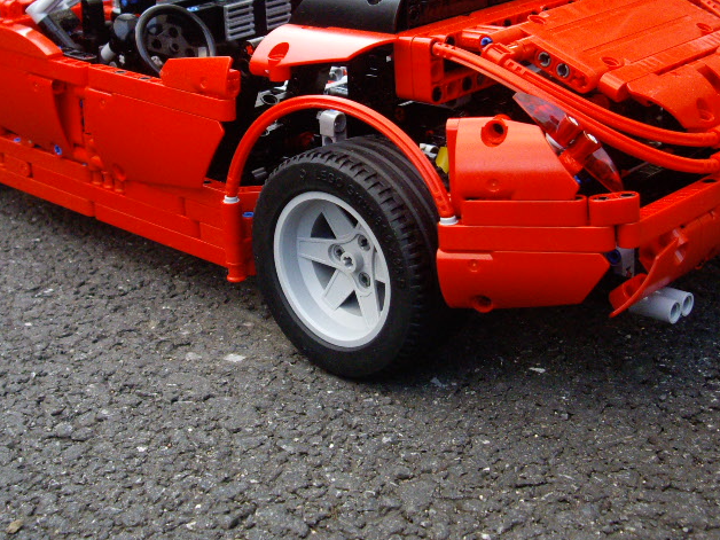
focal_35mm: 62
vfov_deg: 23.6
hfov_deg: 31.2
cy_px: 189
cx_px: 365
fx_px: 1290
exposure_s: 1/80
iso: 400
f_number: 2.8
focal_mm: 7.9
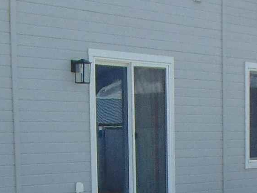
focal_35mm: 136
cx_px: 121
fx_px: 1010
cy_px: 312
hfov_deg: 14.5
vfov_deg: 10.4
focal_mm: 4.5
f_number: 7.7
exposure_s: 1/250
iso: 80
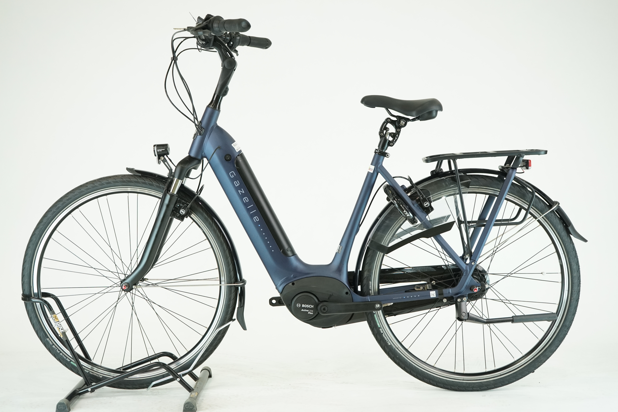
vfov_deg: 26.0
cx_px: 309
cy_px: 206
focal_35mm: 52
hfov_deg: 38.2
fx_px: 893
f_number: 5.6
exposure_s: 1/200
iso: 1600
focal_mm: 52
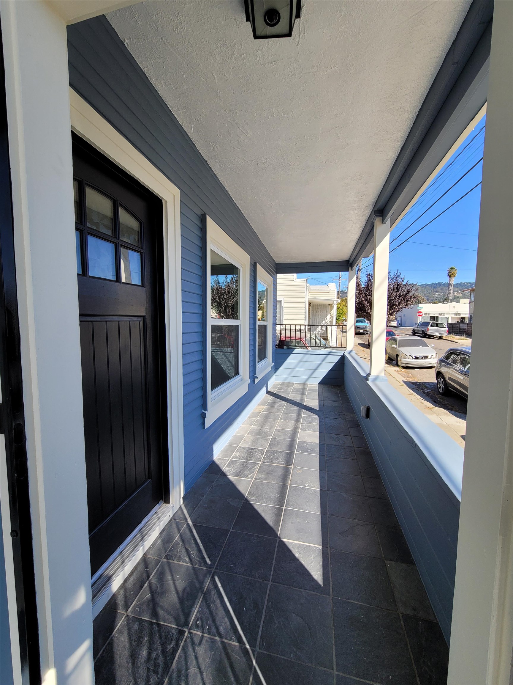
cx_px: 256
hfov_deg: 89.9
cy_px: 342
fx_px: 257
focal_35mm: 13
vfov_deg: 106.2
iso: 64
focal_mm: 2.2
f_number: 2.2
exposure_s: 1/724
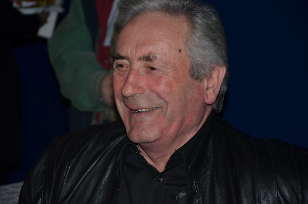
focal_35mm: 158
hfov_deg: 13.1
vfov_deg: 8.7
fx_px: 1345
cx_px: 154
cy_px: 102
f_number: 5.6
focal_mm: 105
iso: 800
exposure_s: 1/60
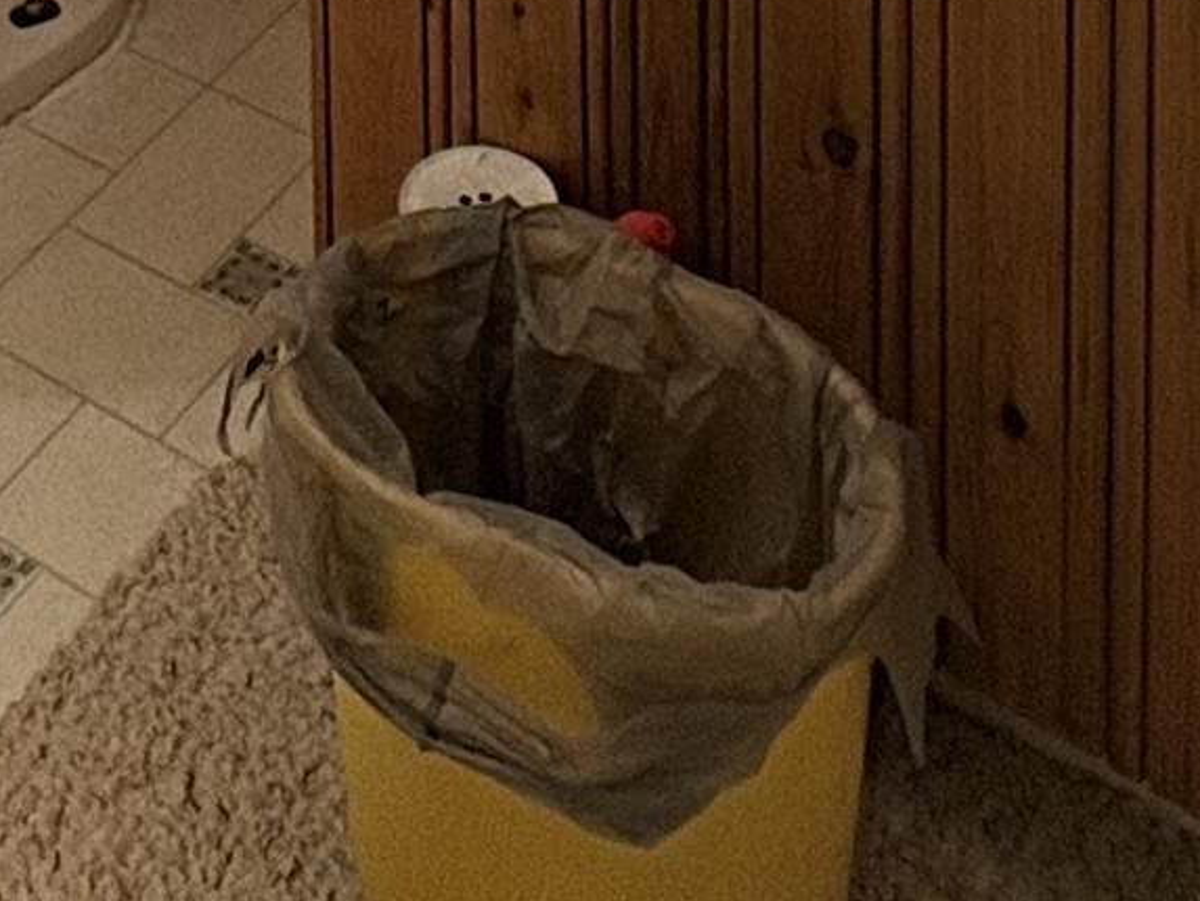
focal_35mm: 75
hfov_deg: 25.5
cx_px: 245
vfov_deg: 12.7
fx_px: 2600
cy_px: -1507
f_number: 2.2
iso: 125
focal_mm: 2.22
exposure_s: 1/60
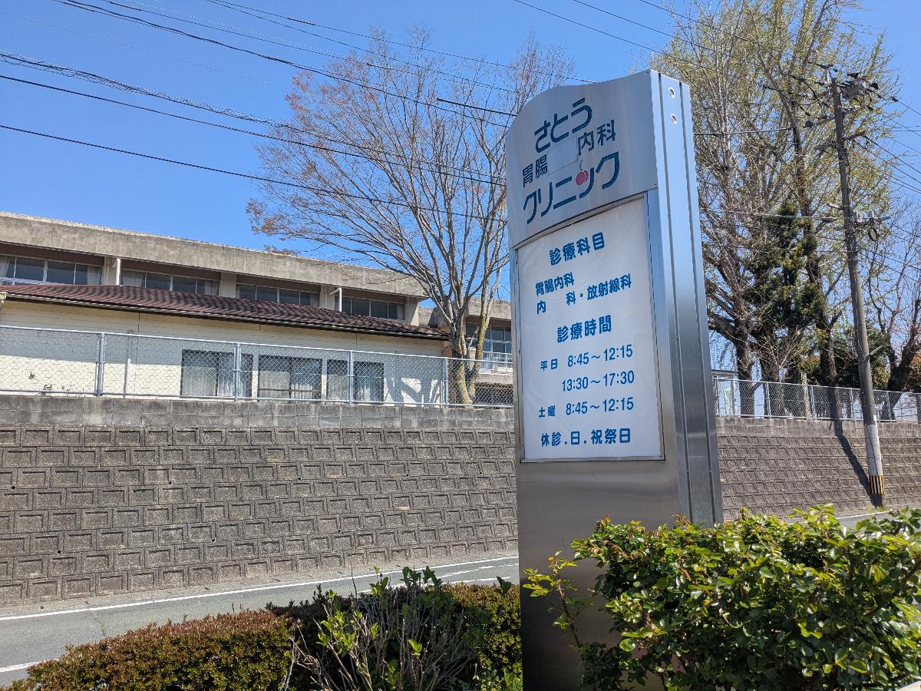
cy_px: 346
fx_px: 718
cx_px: 460
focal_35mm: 27
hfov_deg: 65.3
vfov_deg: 51.4
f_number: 1.73
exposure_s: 1/2924
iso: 53
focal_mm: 4.38
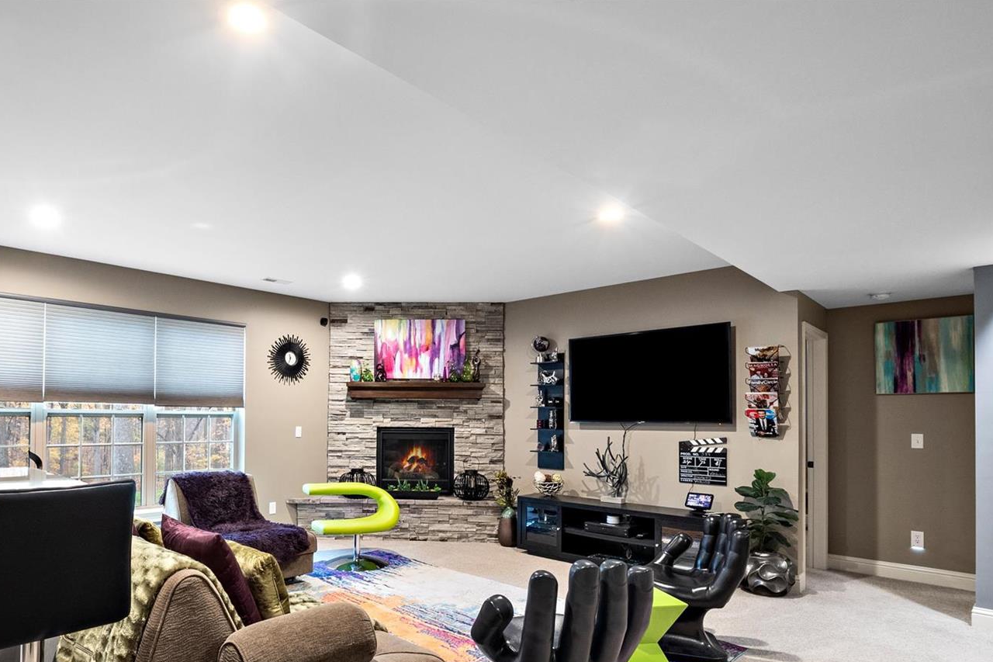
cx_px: 389
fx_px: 552
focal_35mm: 20
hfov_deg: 82.8
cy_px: 411
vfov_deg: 61.2
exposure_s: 1/4
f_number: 8
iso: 400
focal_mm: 8
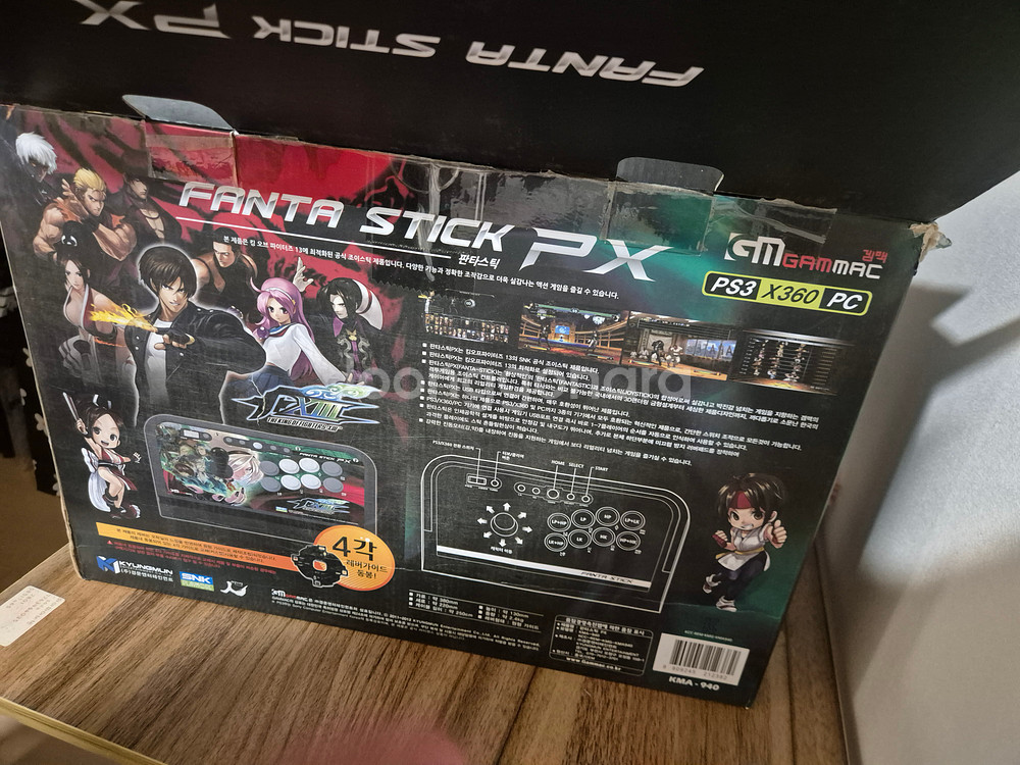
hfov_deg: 73.9
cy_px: 382
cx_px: 510
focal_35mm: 23
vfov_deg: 58.9
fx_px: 678
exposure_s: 1/60
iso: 2000
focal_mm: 5.4
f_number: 1.8
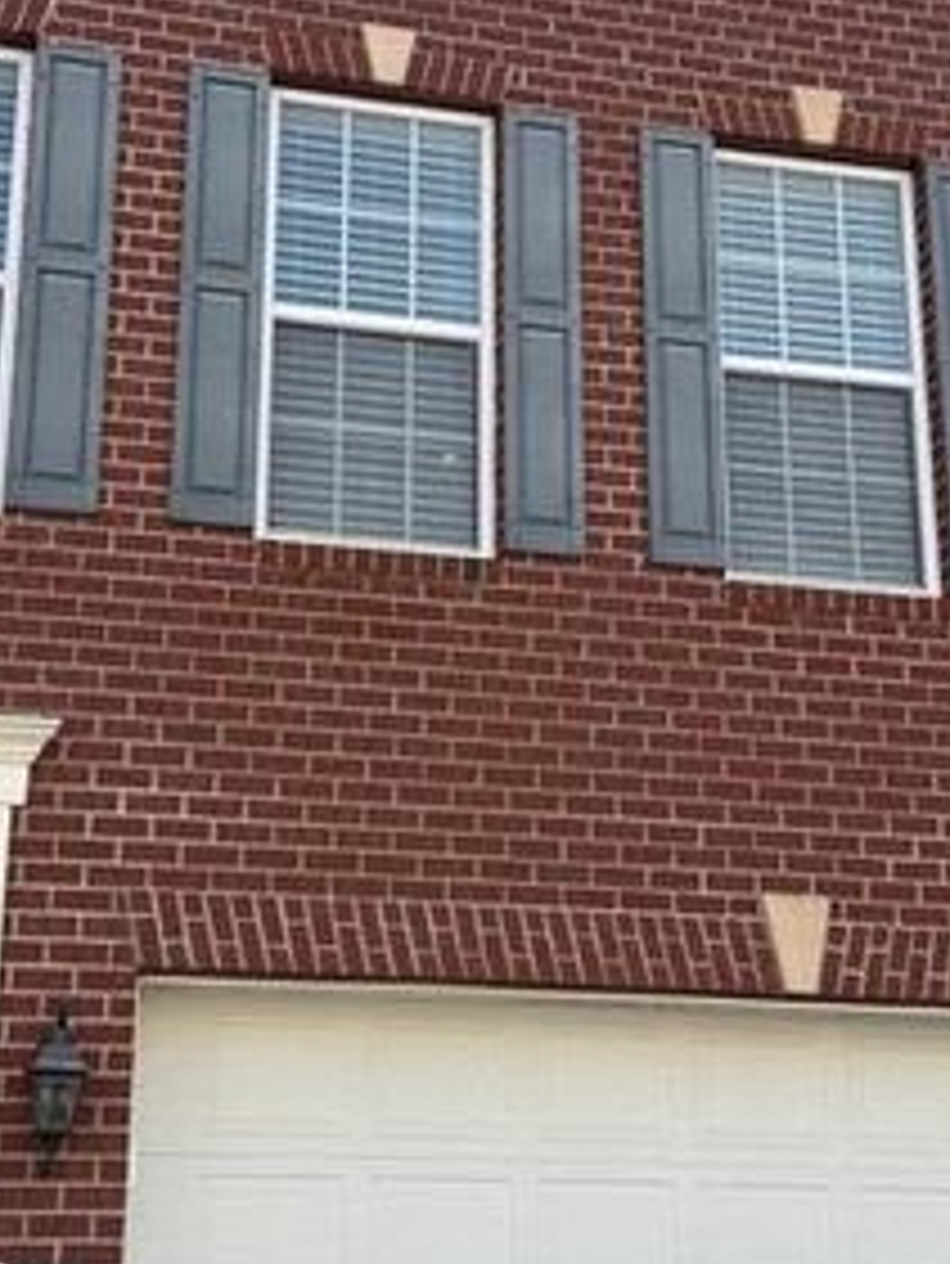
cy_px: 515
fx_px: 2084
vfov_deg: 33.7
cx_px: 405
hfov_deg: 25.7
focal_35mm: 57
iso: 100
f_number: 1.78
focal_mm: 6.76
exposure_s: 1/1855
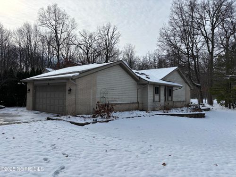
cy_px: 88
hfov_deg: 67.3
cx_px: 118
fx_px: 177
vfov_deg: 53.1
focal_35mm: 26
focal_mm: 5.96
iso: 50
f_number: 1.6
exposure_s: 1/7692
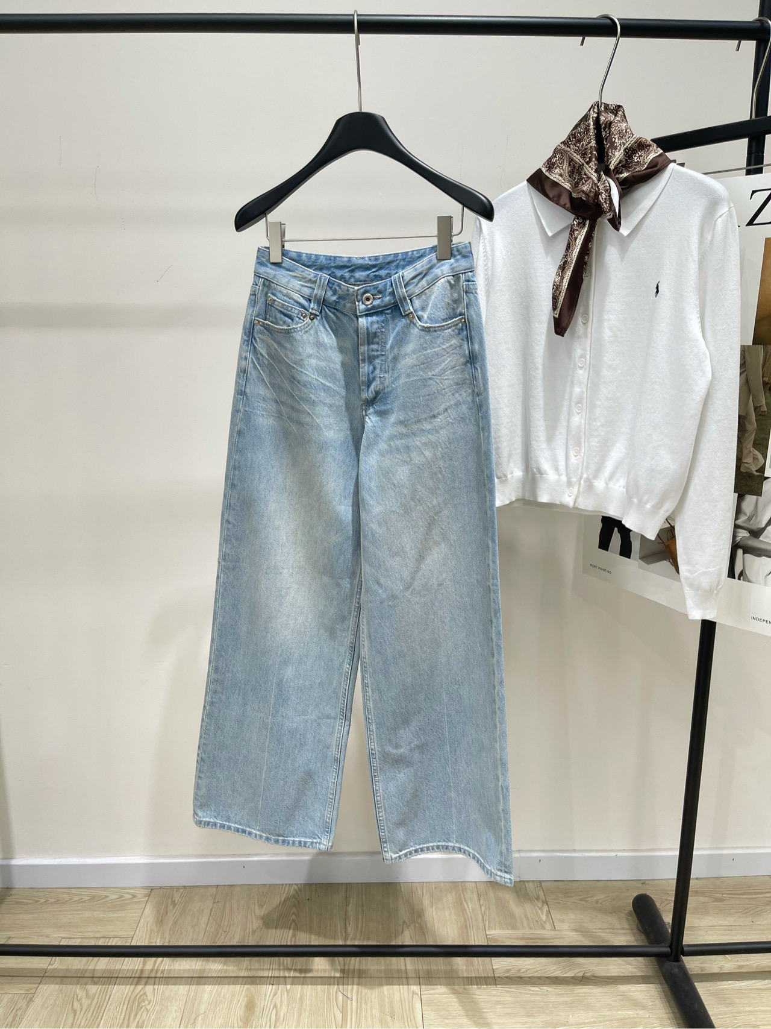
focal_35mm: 26
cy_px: 514
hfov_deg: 53.1
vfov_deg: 67.3
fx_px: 772
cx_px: 386
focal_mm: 5.1
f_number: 1.6
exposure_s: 1/121
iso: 50
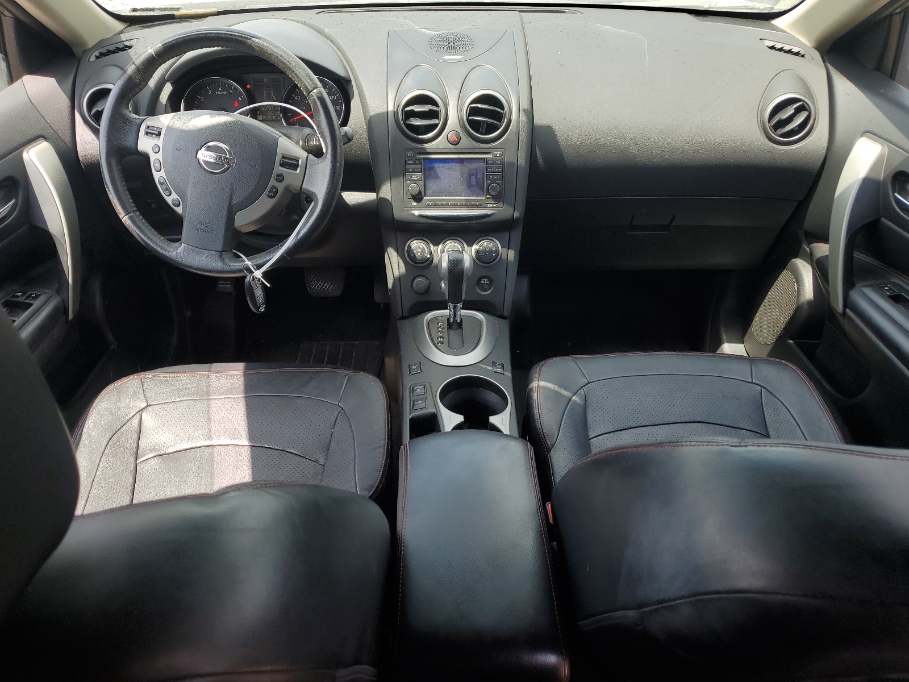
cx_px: 454
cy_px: 341
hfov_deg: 67.3
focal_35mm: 26
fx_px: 683
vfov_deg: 53.1
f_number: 1.5
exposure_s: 1/417
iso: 50
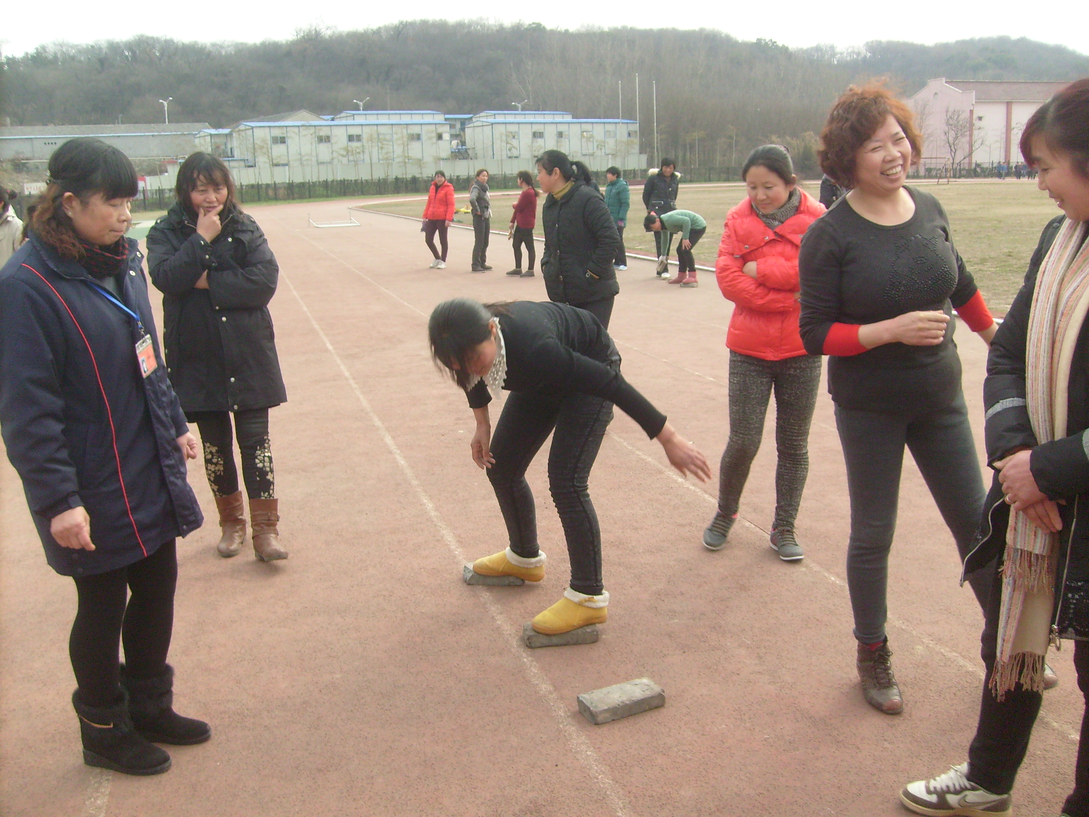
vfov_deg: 40.7
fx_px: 1101
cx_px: 544
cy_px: 408
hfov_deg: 52.6
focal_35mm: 35
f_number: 7.1
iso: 80
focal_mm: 5.8
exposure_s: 1/125
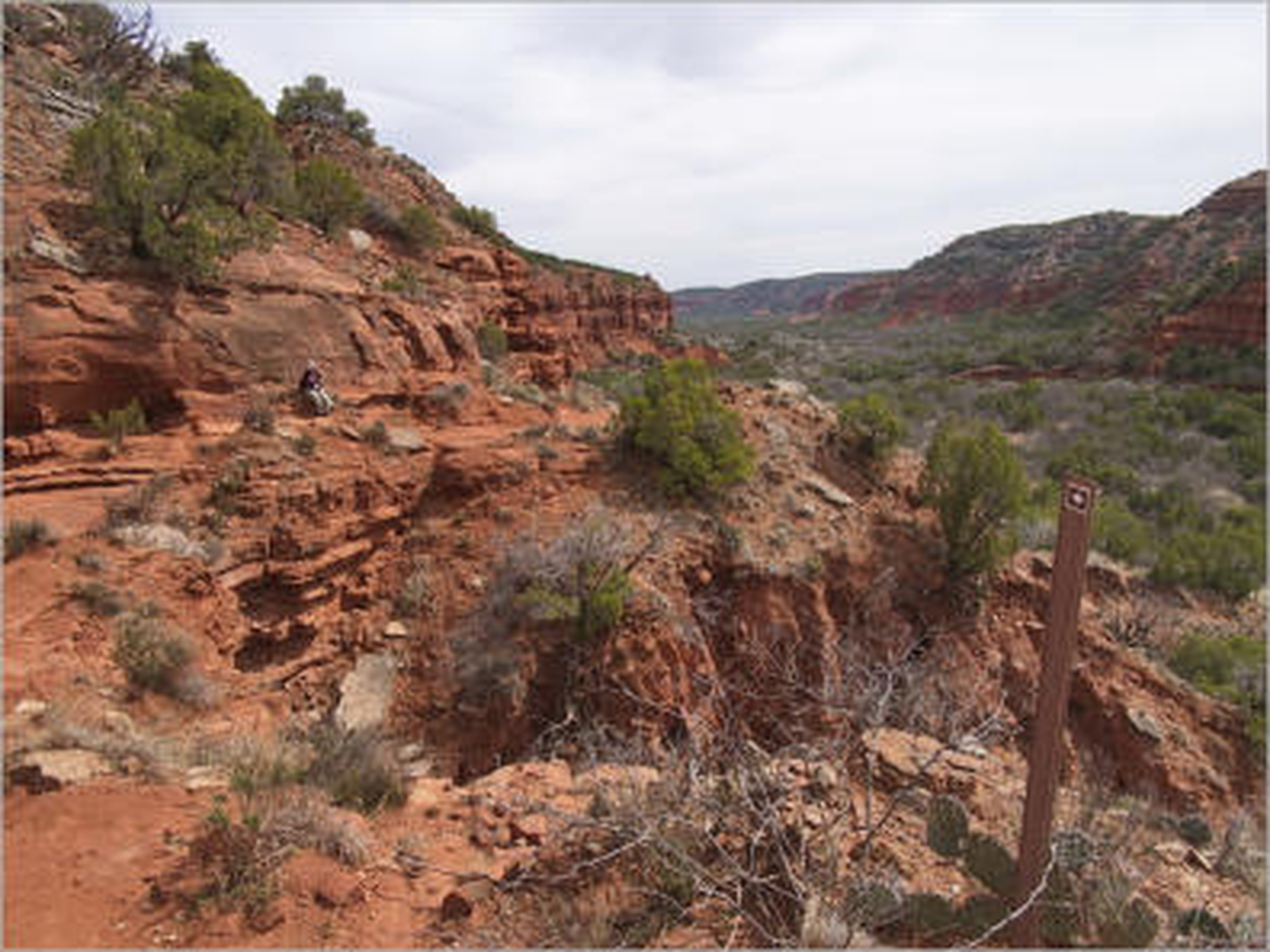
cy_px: 476
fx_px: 881
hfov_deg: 71.6
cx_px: 635
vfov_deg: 56.8
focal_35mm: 24
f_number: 8
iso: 200
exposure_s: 1/500
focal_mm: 12
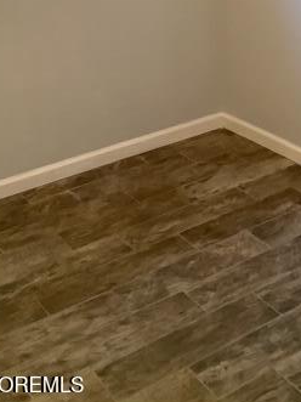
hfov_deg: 24.3
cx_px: 198
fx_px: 696
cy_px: 30
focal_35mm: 60
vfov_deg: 30.6
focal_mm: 3.3
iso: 320
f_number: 2.4
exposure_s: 1/60
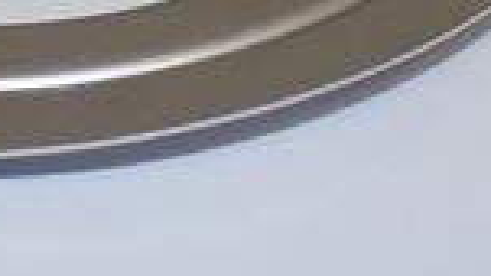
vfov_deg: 5.8
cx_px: 0
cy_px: -148
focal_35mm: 208
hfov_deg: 10.3
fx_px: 2709
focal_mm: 12.5
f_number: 4.2
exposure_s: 1/30
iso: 160
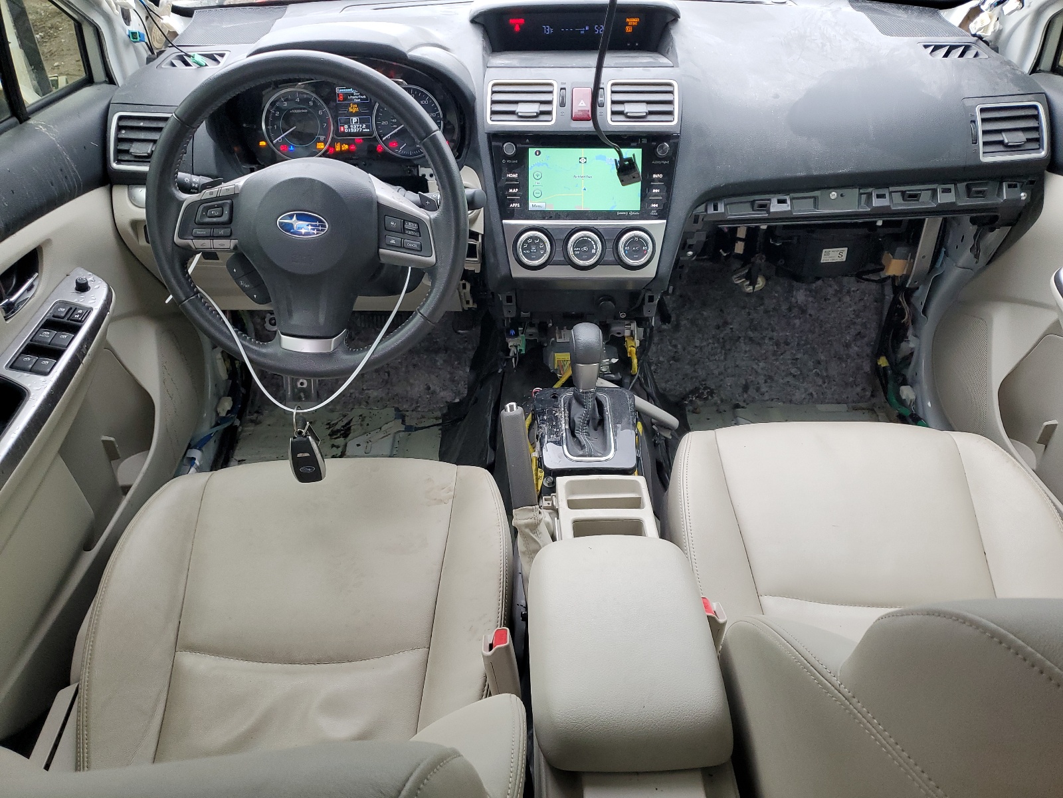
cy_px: 399
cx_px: 532
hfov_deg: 67.3
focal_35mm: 26
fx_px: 798
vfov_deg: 53.1
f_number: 1.5
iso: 92
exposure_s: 1/120
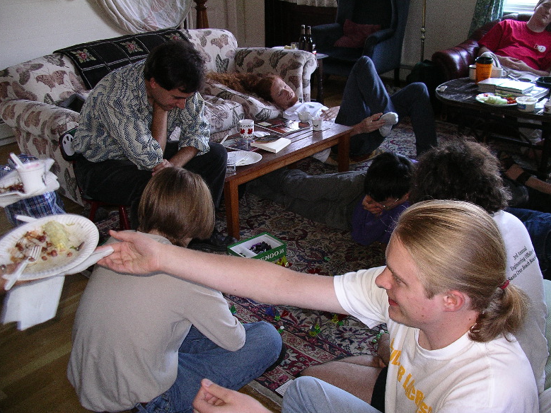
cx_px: 281
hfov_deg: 49.0
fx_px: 605
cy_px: 208
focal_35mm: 38
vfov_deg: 37.7
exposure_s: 1/40
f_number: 2.8
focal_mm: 7.8
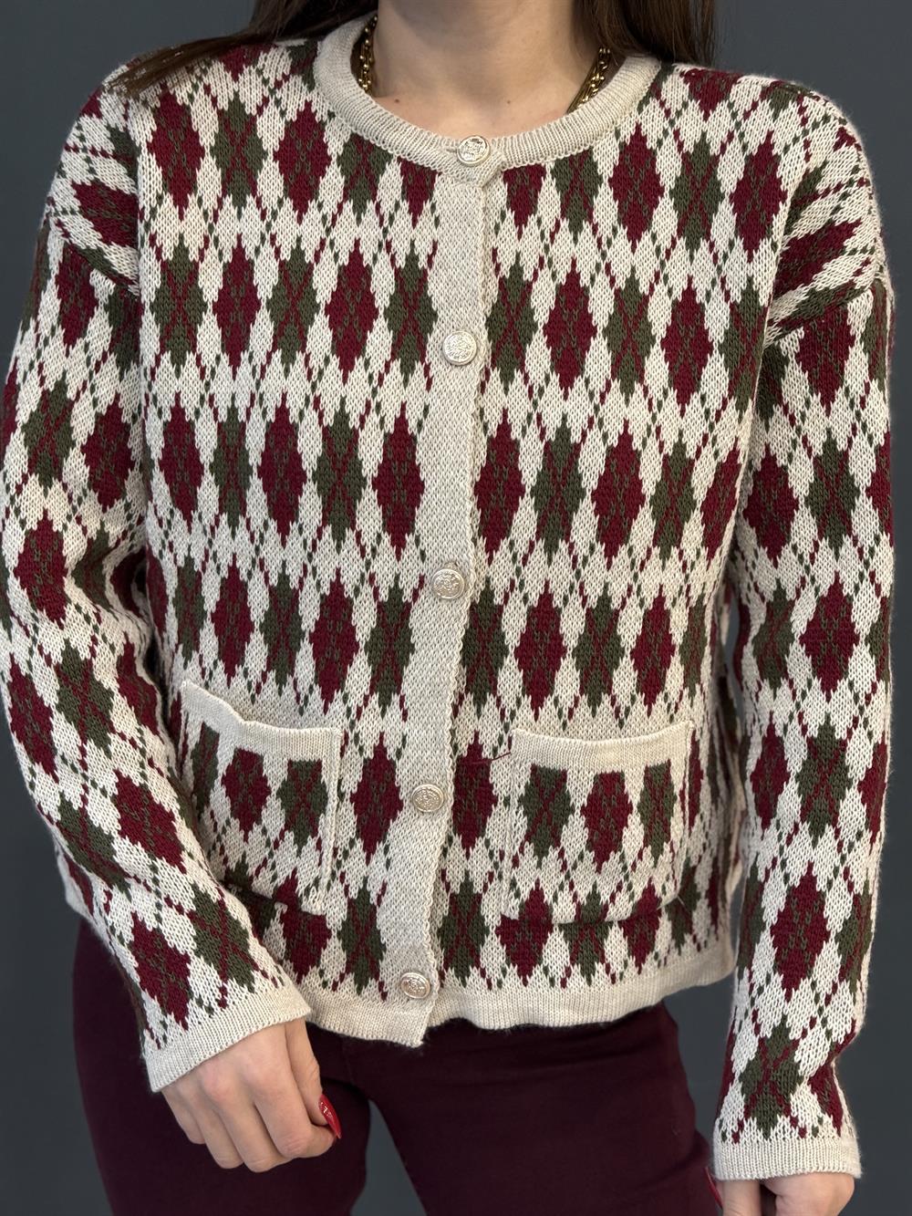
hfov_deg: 30.3
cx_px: 456
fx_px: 1686
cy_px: 608
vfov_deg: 39.7
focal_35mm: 48
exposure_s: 1/60
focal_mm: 6.76
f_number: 1.78
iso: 250
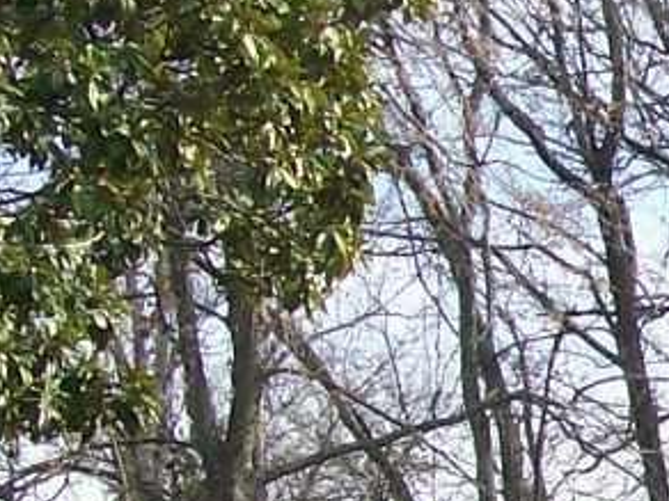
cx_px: 1207
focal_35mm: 197
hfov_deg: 9.5
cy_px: 734
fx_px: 3807
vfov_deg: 7.4
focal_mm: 6
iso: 80
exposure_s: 1/584
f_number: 2.7
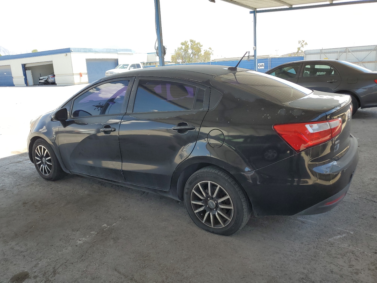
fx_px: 283
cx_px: 188
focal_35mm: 26
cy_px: 142
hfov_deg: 67.3
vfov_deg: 53.1
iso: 50
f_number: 1.5
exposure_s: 1/769
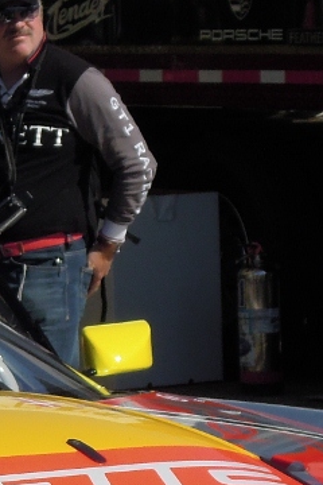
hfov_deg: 4.4
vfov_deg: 6.5
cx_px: -32
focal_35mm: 314
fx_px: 4226
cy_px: 463
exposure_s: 1/1250
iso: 160
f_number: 5
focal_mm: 15.2
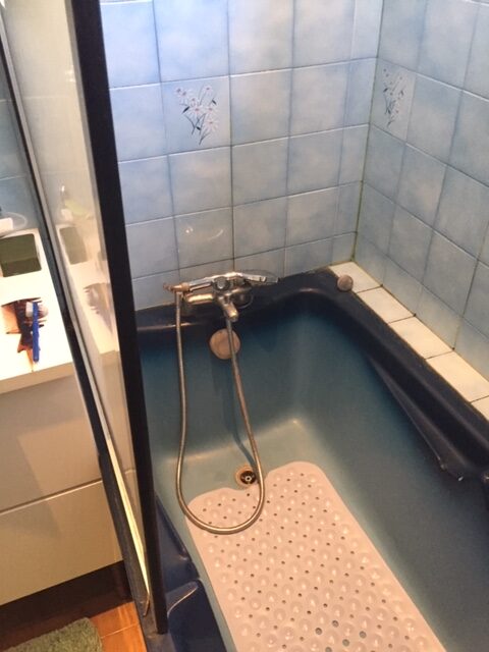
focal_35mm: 29
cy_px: 326
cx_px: 244
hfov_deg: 48.2
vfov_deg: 61.7
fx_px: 546
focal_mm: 4.15
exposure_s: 1/25
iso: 250
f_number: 2.2
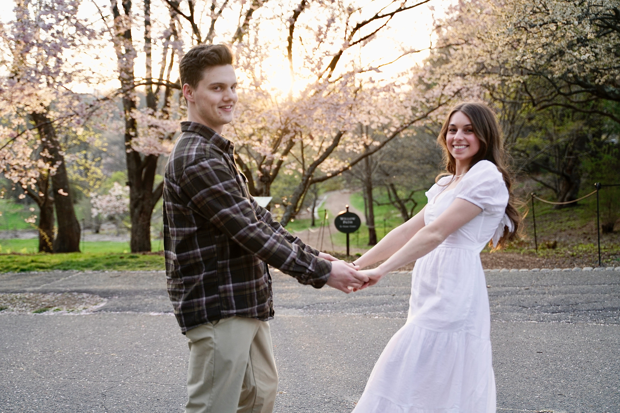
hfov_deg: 41.1
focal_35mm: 48
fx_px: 827
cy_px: 206
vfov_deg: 28.1
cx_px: 310
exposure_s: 1/250
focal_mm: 48
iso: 400
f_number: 2.8
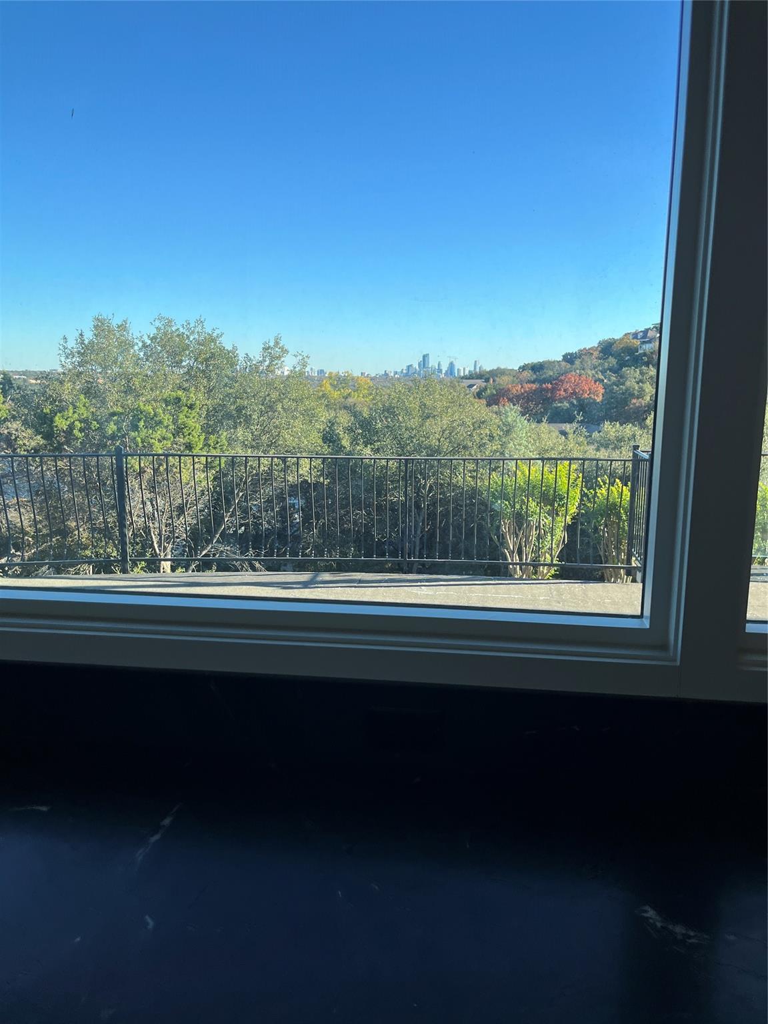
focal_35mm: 26
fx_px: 769
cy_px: 512
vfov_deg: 67.3
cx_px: 384
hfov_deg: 53.1
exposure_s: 1/1000
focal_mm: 5.1
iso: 50
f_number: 1.6
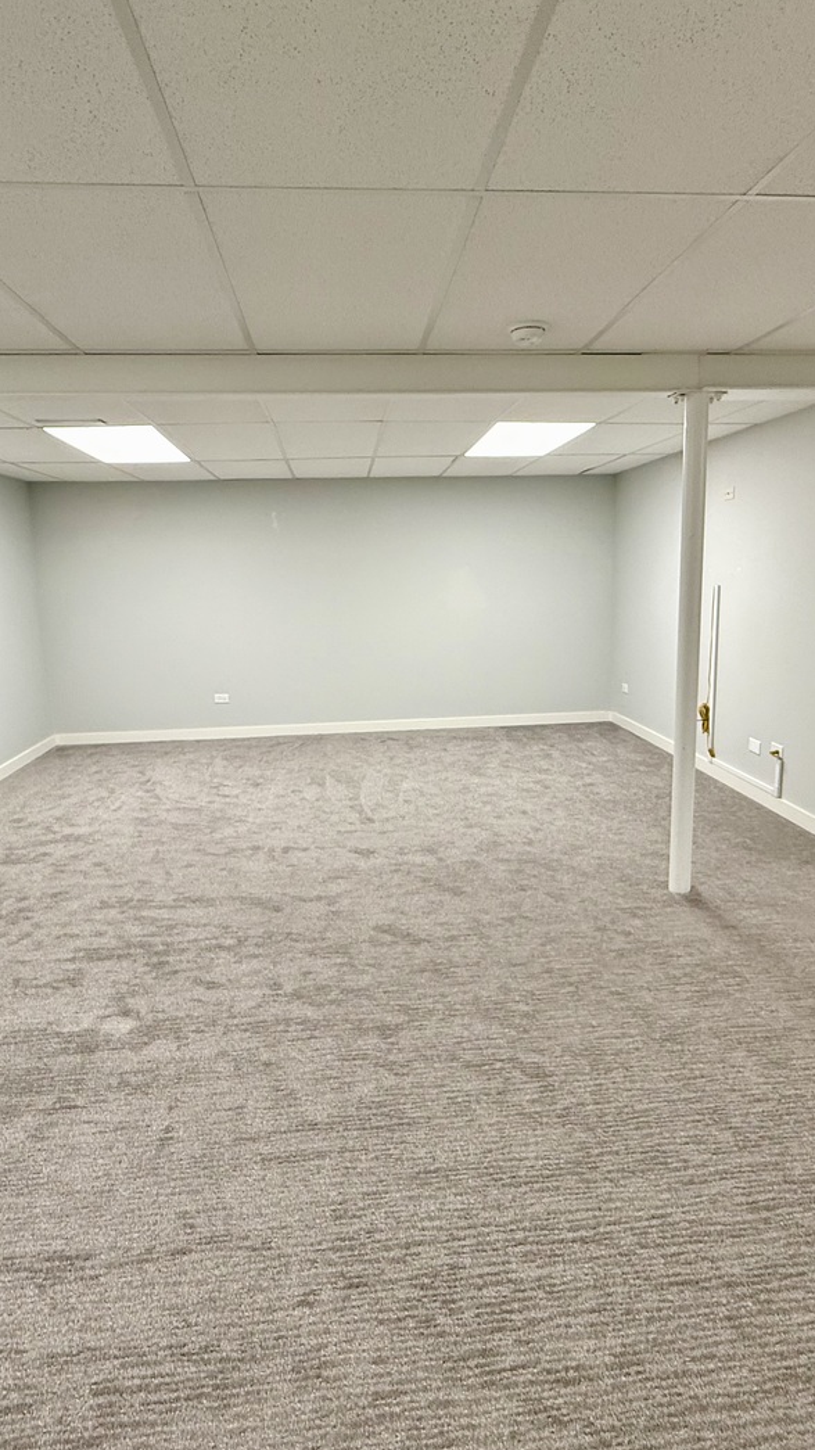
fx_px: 807
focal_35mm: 21
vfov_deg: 83.8
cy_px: 708
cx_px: 421
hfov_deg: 53.6
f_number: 2.2
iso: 200
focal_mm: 2.22
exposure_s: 1/120
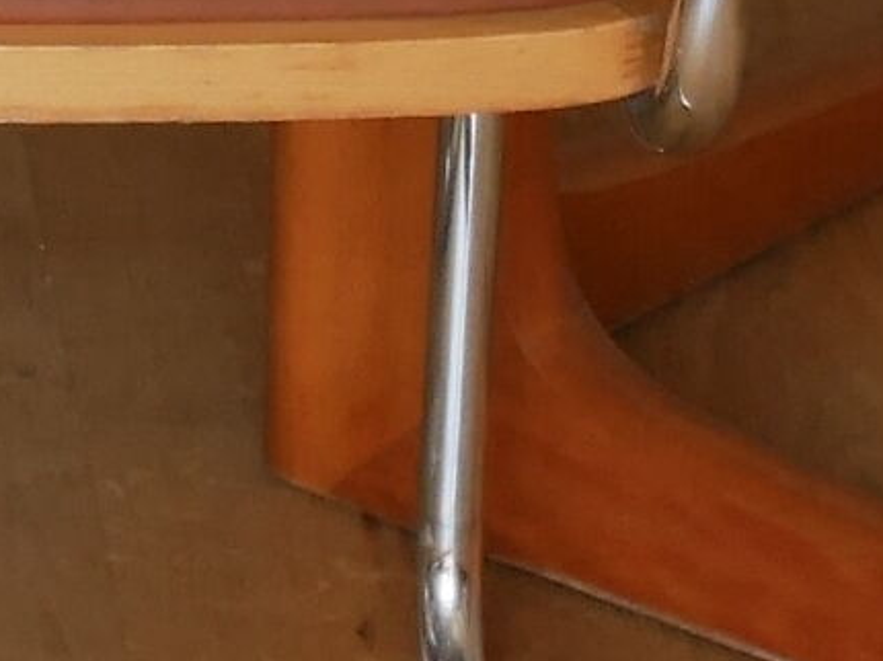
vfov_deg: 4.4
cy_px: -924
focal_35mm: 331
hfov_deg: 5.9
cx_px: -766
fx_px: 8439
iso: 500
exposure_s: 1/60
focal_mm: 22
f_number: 4.8
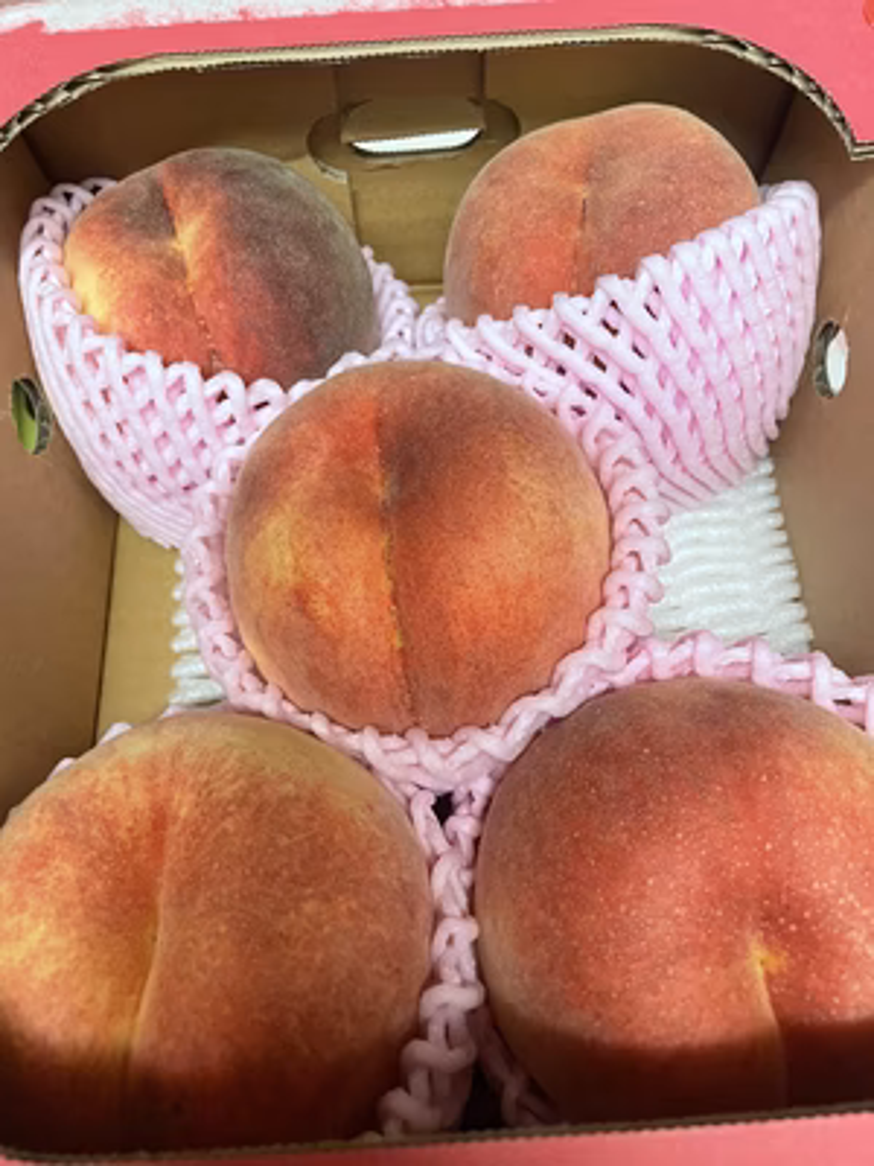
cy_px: 583
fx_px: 875
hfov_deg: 53.1
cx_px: 437
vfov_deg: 67.3
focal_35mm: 26
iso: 200
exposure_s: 1/60
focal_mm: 4.2
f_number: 1.6
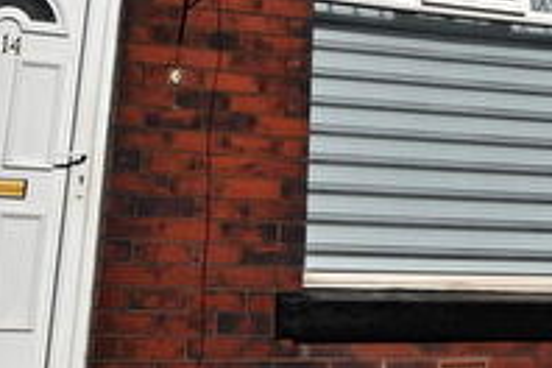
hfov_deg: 37.5
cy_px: -113
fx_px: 813
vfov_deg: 22.7
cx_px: 256
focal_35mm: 53
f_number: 10
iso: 100
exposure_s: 1/400
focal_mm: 10
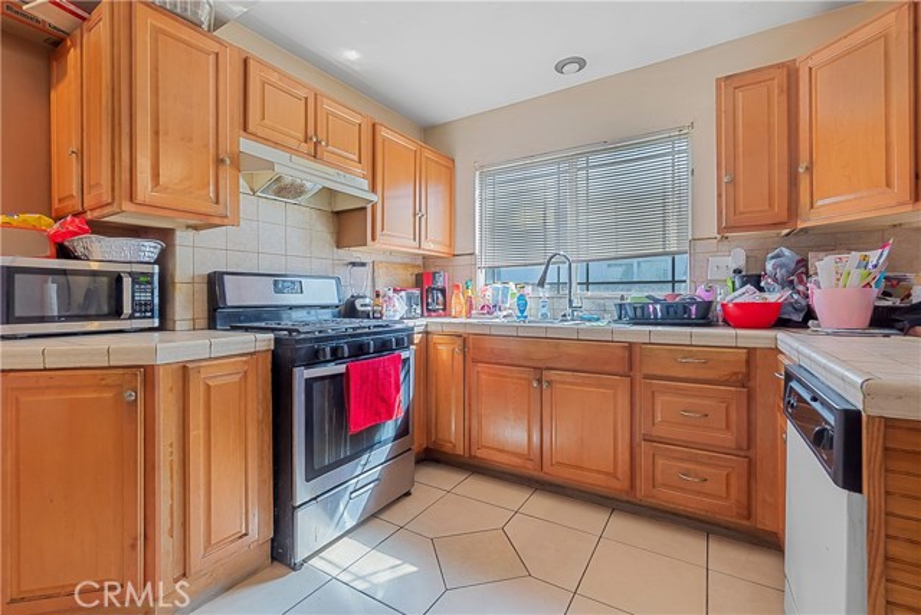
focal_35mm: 15
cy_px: 308
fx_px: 384
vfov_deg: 77.4
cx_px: 460
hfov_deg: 100.4
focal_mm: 10
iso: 400
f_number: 8
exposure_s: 1/6
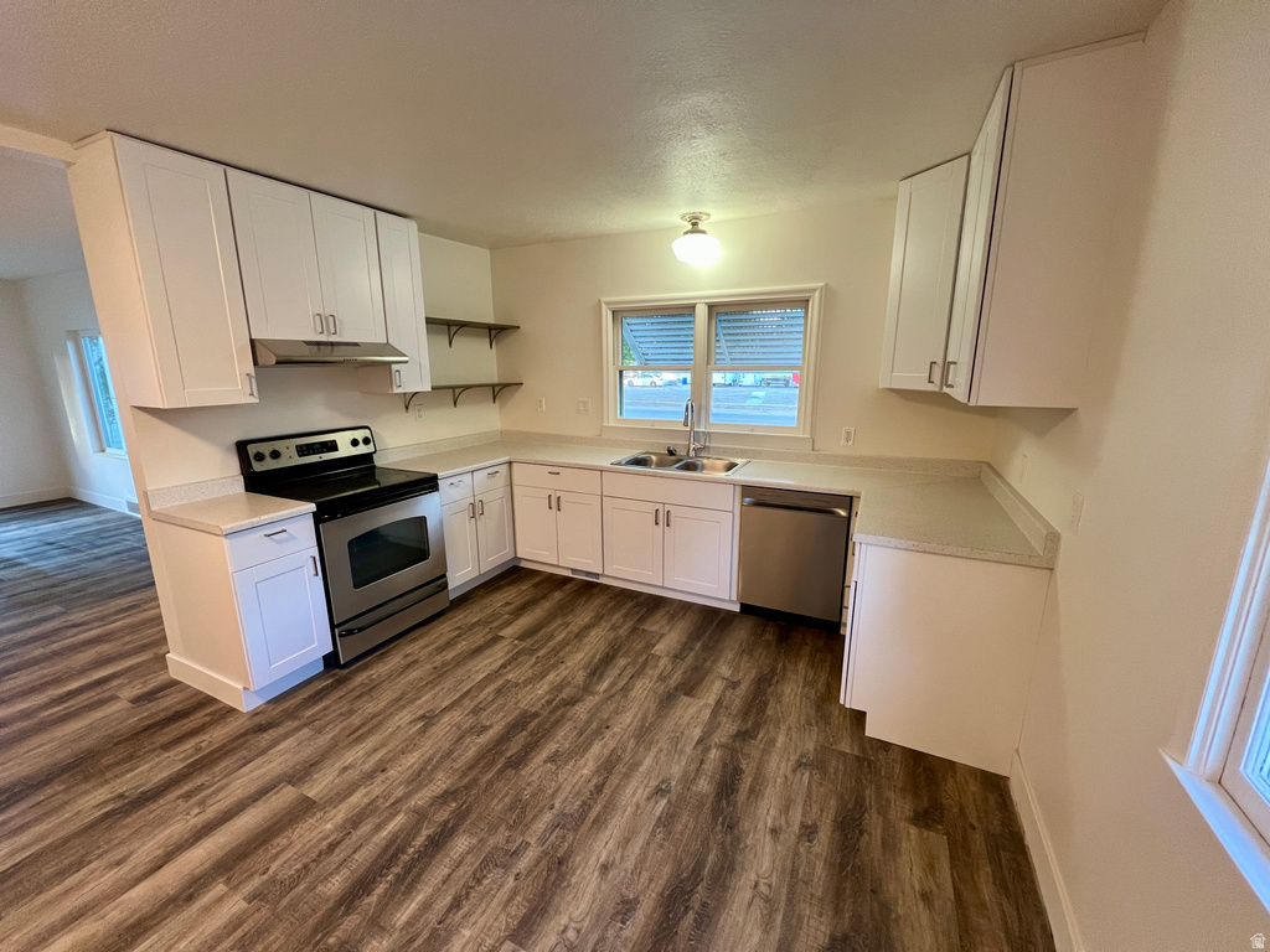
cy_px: 476
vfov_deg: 89.9
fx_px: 477
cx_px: 635
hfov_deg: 106.2
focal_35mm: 13
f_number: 1.8
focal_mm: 1.57
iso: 200
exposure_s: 1/60
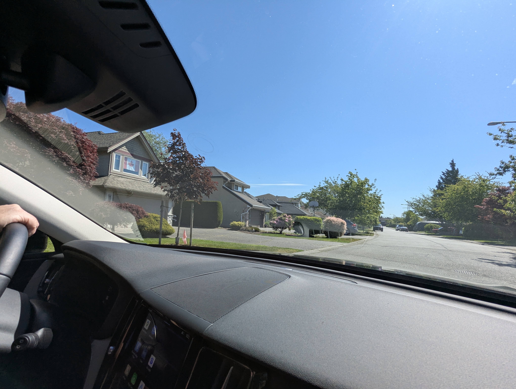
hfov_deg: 94.4
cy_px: 194
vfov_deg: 78.2
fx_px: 239
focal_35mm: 16
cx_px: 258
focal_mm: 2.35
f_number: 2.2
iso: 52
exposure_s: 1/1309
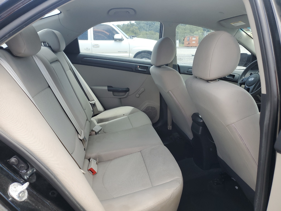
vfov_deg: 53.1
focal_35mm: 26
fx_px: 211
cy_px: 106
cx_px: 140
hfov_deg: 67.3
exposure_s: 1/333
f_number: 1.5
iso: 50
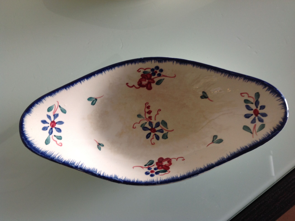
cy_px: 110
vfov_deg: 40.6
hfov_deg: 52.7
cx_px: 148
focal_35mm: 35
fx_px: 298
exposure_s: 1/20
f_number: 2.4
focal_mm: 4.28
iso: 50
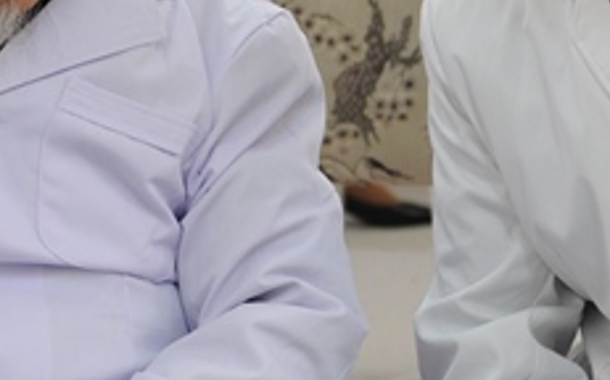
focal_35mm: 119
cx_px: 383
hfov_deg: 17.5
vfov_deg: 10.9
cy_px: 57
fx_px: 1977
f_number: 2.8
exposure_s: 1/125
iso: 500
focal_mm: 45
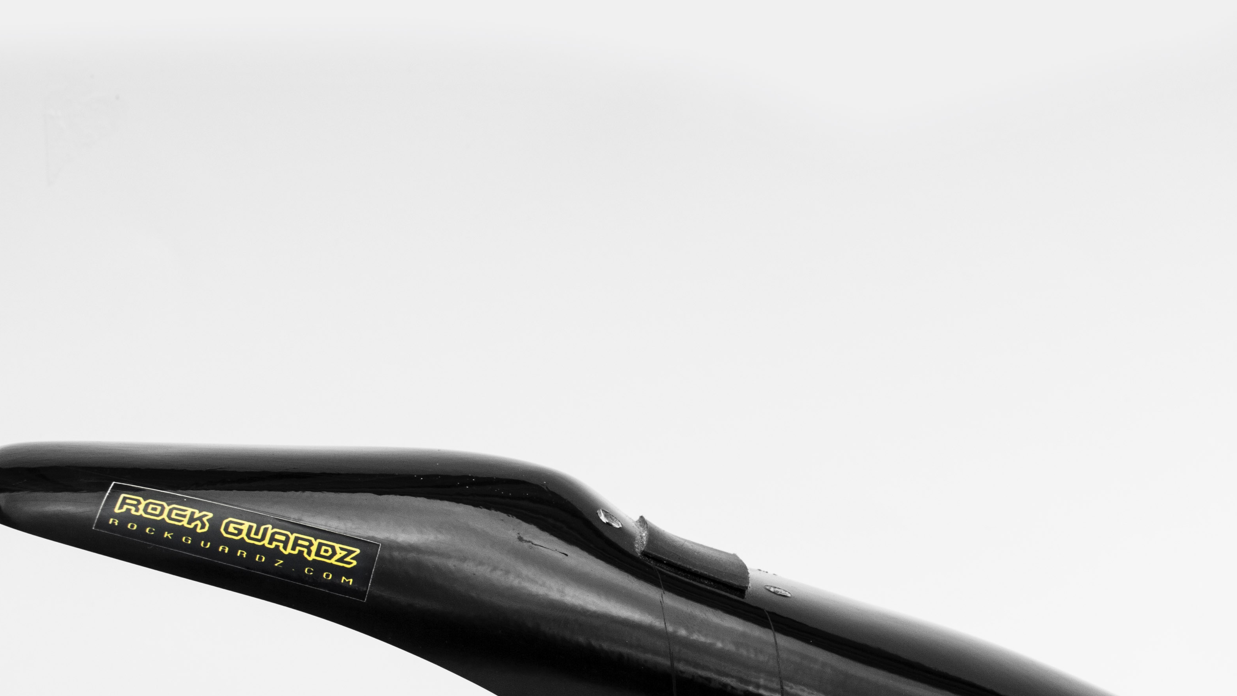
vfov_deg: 14.6
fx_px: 2657
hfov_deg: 26.0
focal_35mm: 81
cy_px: 723
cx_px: 881
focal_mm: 27
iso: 100
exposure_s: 1/250
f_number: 8
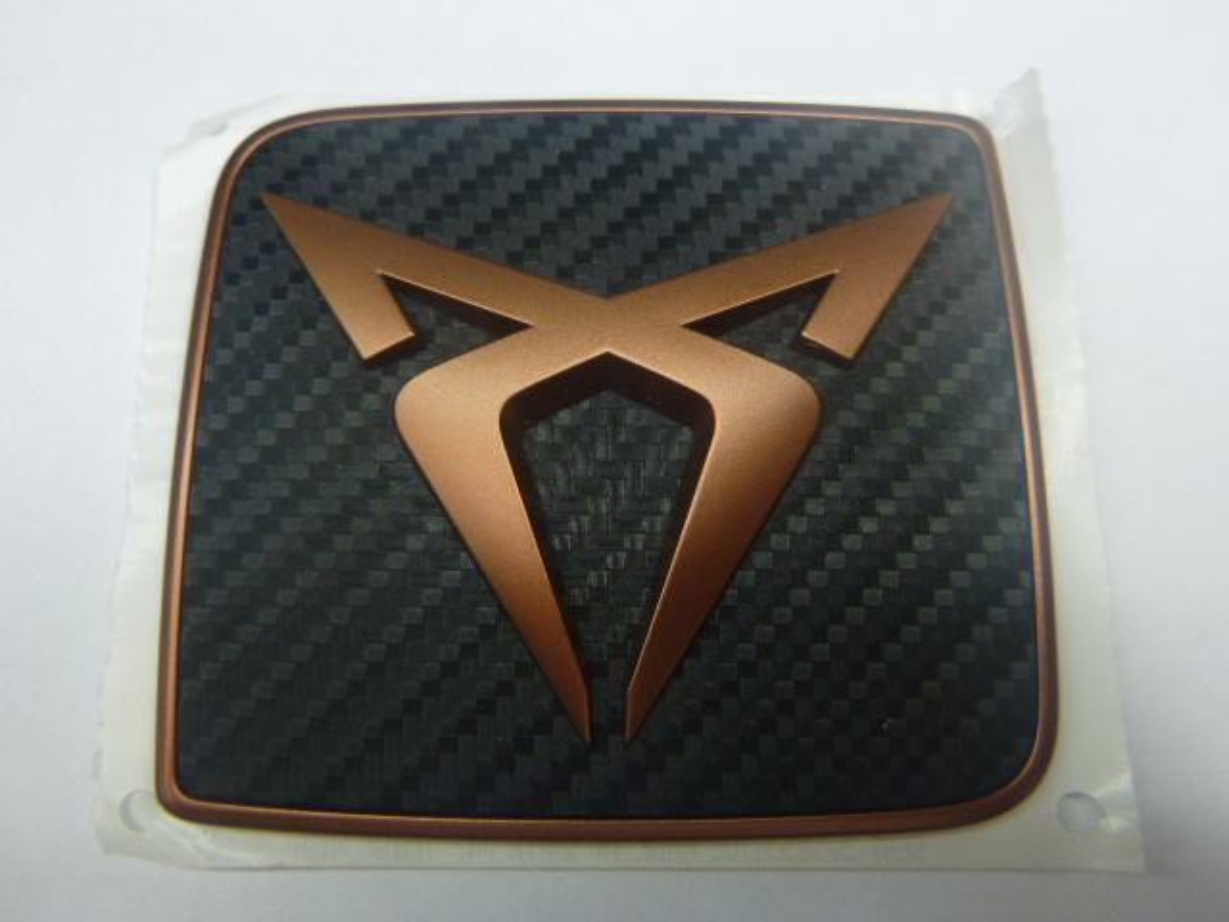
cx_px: 614
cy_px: 461
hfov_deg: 69.4
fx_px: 888
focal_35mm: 25
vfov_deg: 54.9
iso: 250
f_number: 3.9
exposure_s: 1/60
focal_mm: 4.5
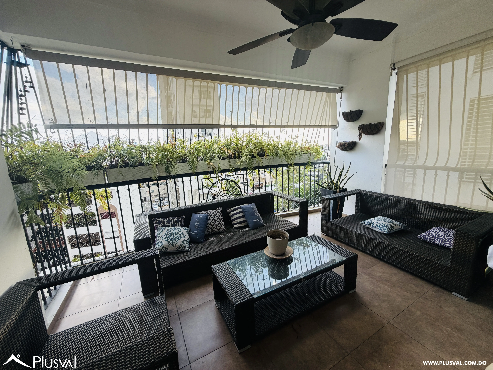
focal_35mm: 14
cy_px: 185
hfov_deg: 102.1
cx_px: 246
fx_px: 199
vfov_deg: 85.7
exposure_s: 1/121
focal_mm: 2.22
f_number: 2.2
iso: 80
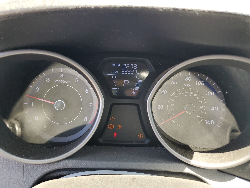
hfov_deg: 67.3
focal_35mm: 26
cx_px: 125
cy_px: 94
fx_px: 188
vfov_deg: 53.1
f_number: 1.5
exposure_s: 1/182
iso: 50
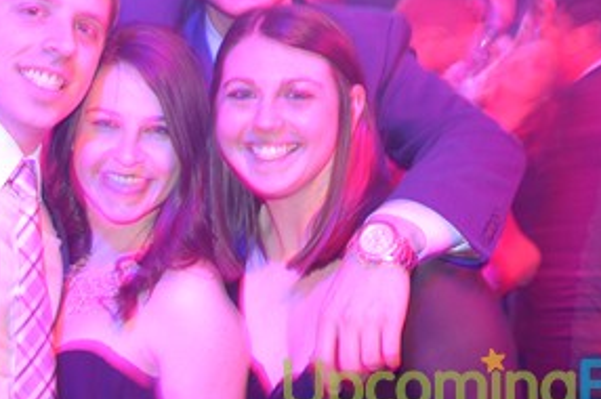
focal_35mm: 75
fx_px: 1251
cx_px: 210
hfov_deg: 26.9
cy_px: 93
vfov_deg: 18.0
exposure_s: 1/2.5
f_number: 5
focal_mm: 26
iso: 400
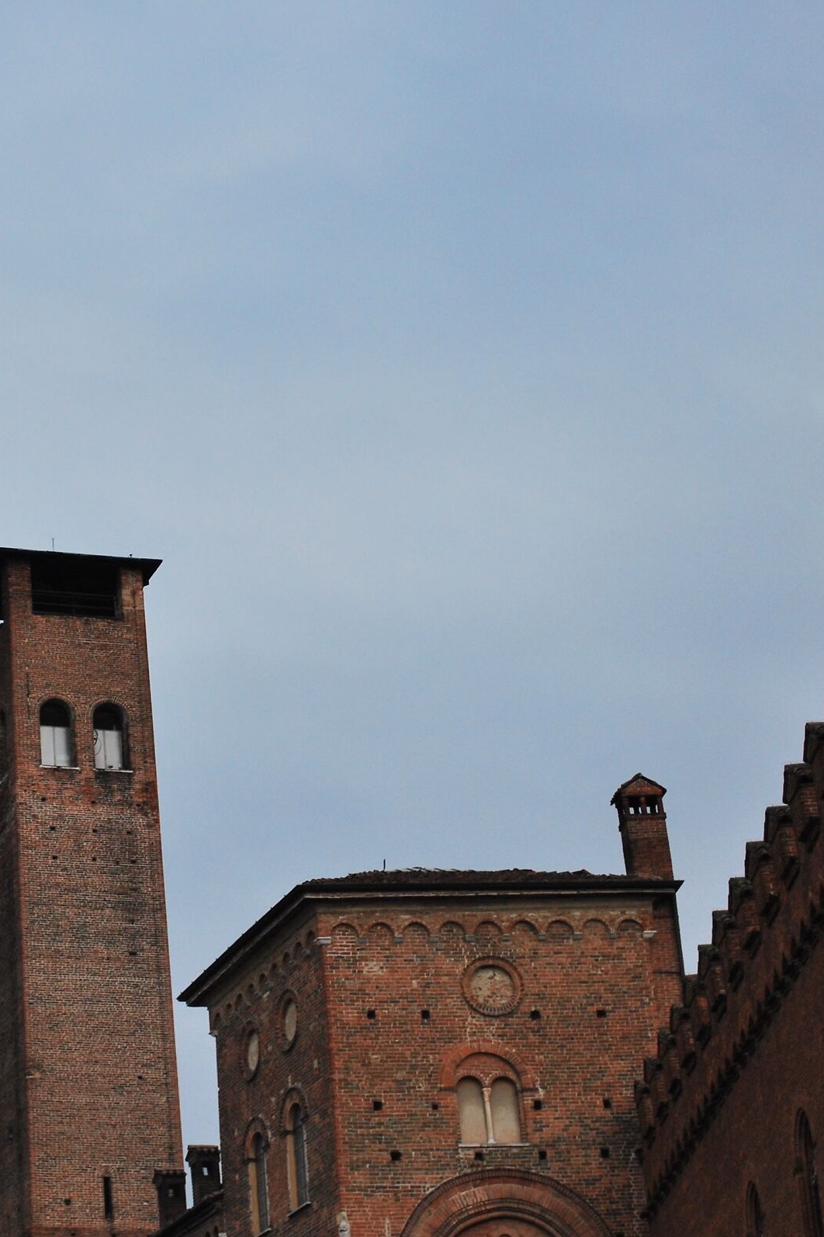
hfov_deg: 14.2
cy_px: 621
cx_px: 40
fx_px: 3263
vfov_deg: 21.5
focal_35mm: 95
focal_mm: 42
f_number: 5.3
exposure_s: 1/1250
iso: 400
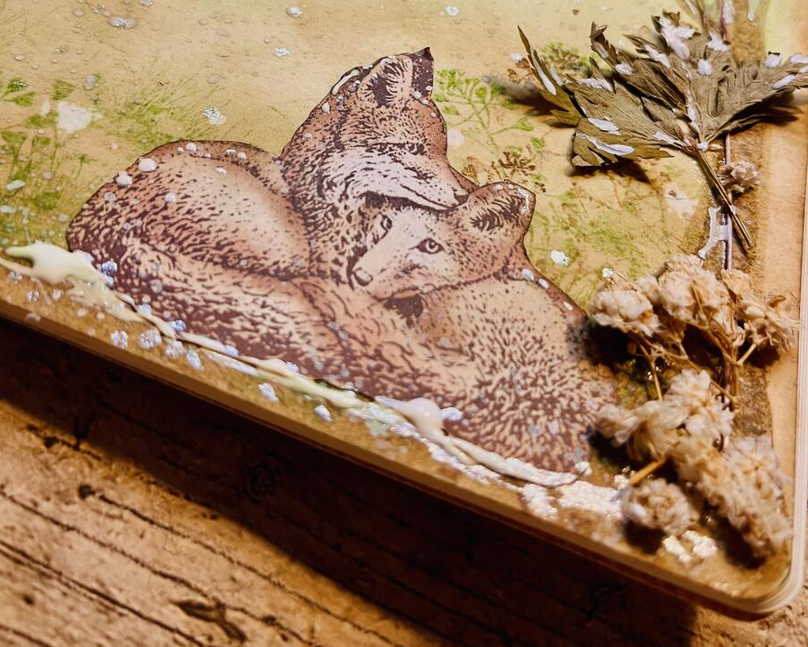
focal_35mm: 34
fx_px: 813
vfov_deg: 41.6
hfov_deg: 52.8
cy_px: 137
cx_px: 403
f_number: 1.6
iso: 80
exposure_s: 1/50
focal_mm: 5.1
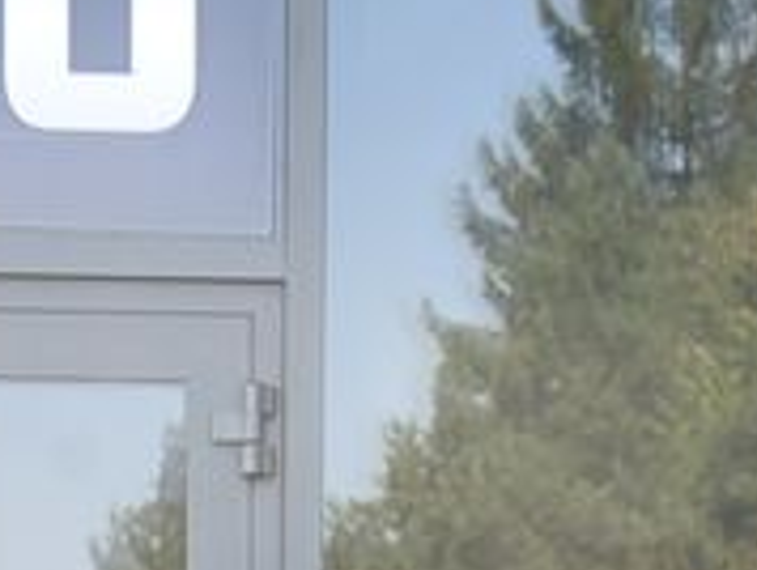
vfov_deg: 5.9
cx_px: 417
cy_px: 1412
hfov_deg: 8.1
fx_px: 5321
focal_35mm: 243
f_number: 6.3
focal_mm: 44
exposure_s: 1/160
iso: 500
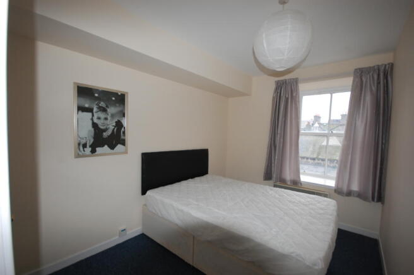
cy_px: 138
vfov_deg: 77.2
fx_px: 172
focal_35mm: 15
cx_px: 207
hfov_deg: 100.4
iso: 400
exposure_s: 1/60
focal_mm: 10
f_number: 4
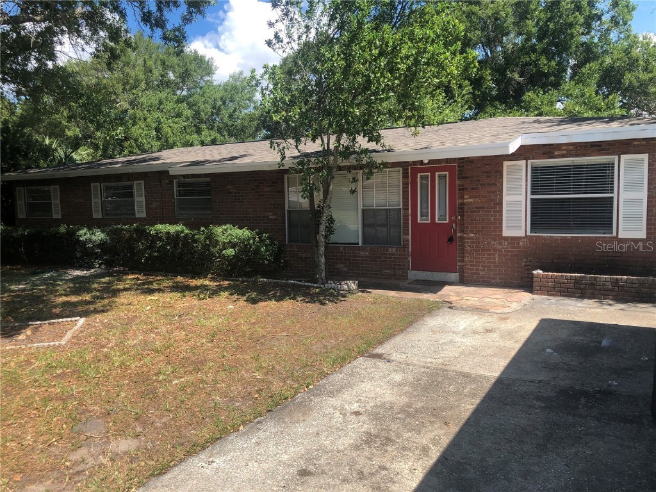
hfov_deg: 63.4
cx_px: 328
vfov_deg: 49.7
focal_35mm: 28
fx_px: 531
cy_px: 246
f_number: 1.8
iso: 20
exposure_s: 1/960
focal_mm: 3.99
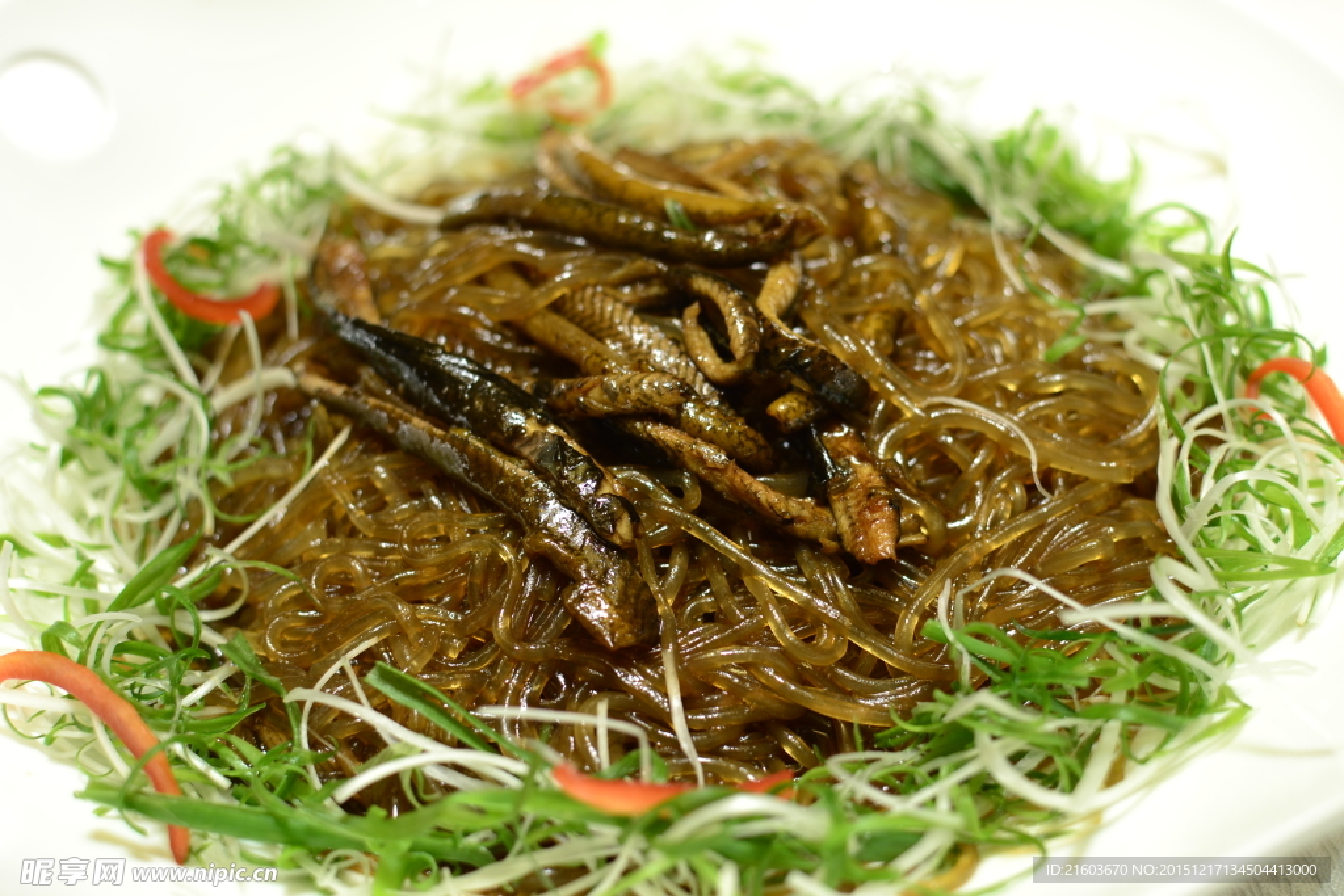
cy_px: 448
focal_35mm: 52
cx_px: 672
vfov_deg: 25.8
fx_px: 1960
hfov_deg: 37.8
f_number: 3.2
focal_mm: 35
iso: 100
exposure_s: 1/8
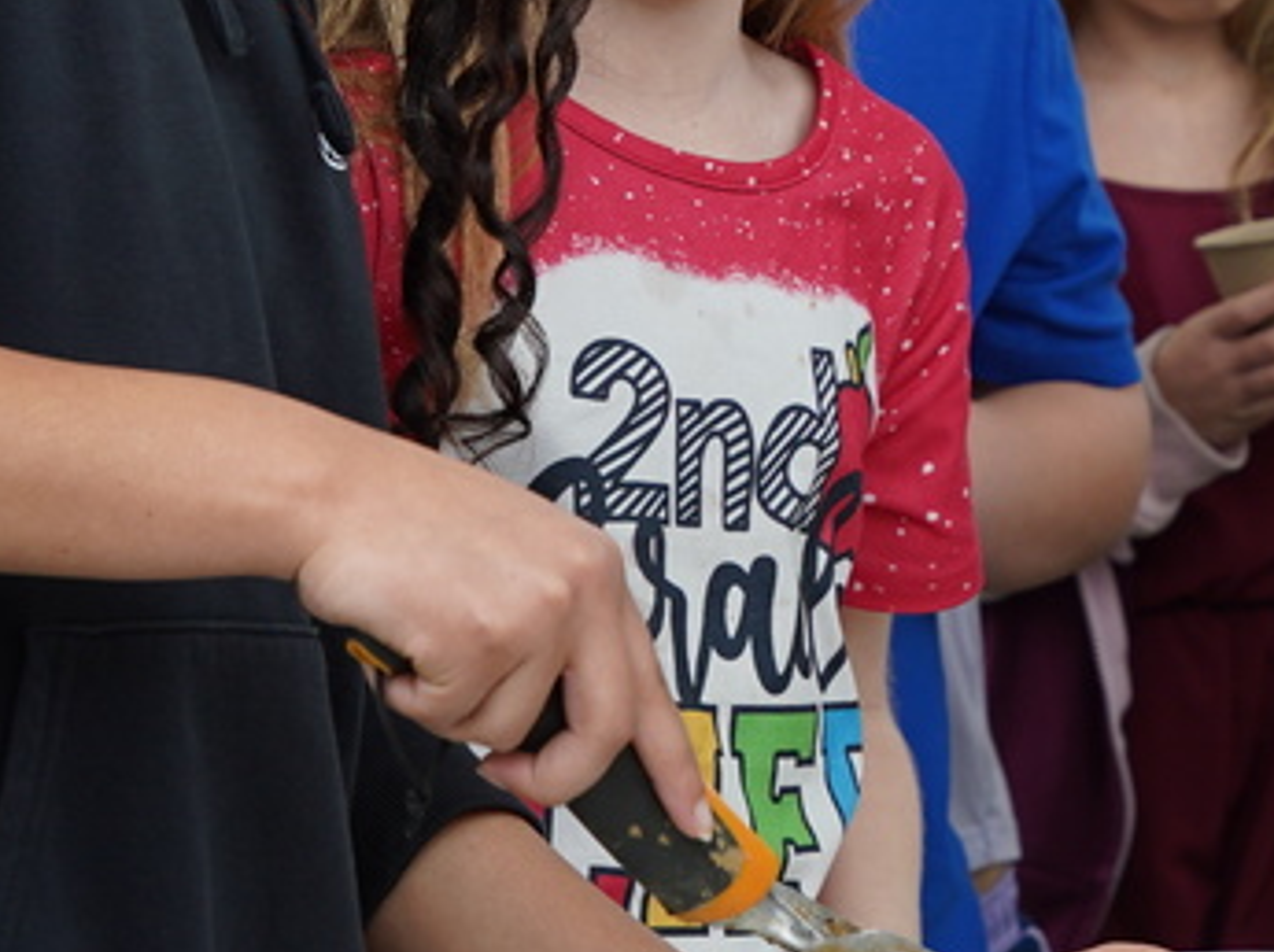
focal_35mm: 240
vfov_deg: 6.2
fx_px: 8824
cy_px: 212
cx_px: 668
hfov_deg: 8.3
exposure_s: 1/100
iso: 160
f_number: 5.6
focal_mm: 56
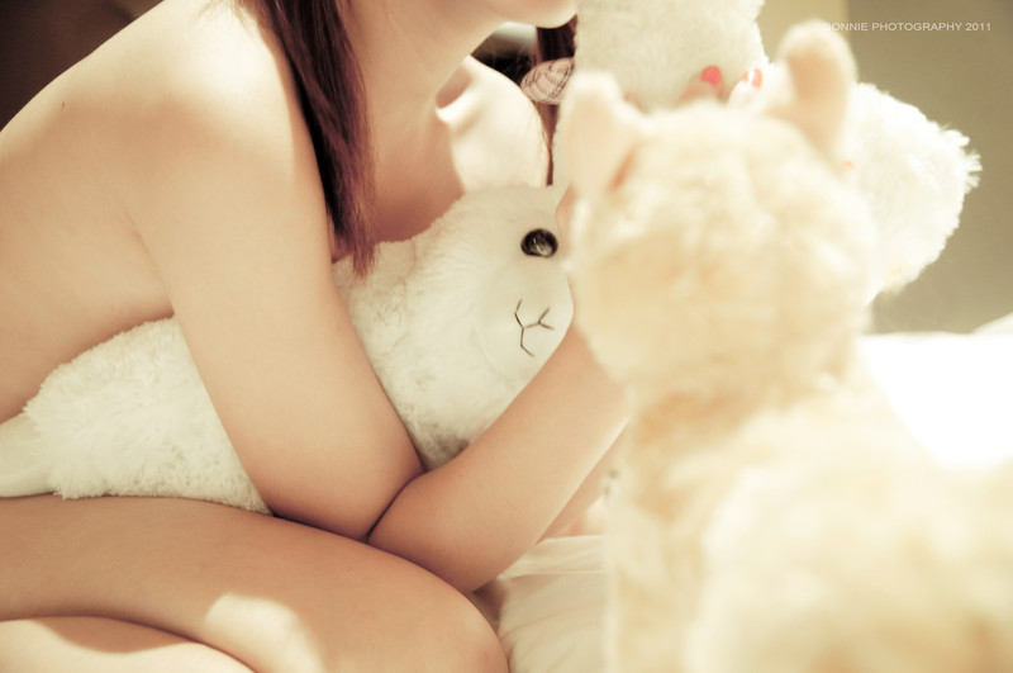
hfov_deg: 49.6
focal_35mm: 39
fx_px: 1096
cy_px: 336
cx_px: 506
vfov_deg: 34.1
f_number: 2.8
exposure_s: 1/5
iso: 200
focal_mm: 26
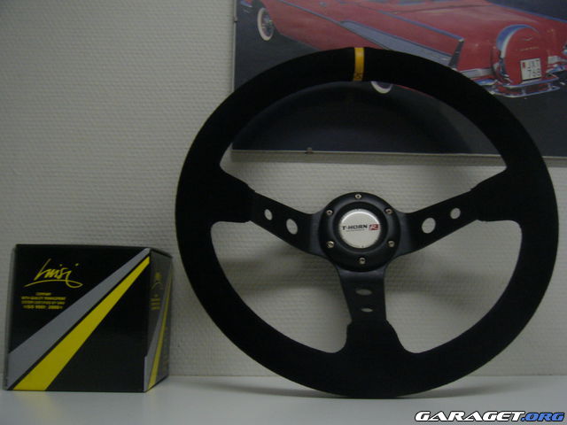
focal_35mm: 35
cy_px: 212
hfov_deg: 52.6
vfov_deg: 40.7
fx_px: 573
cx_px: 284
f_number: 2.8
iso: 200
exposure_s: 1/8
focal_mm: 5.8
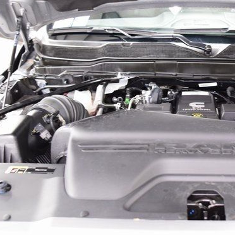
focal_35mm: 57
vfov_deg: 30.0
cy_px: 101
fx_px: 438
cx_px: 195
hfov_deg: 29.2
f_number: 2.8
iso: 1600
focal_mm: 26
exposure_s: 1/20
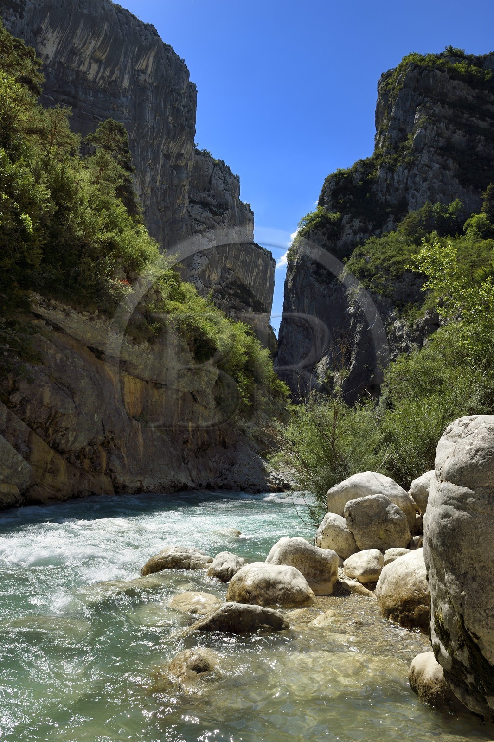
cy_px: 371
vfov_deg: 73.8
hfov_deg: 53.1
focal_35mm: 24
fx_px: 494
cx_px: 247
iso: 200
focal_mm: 24
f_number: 16
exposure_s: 1/160
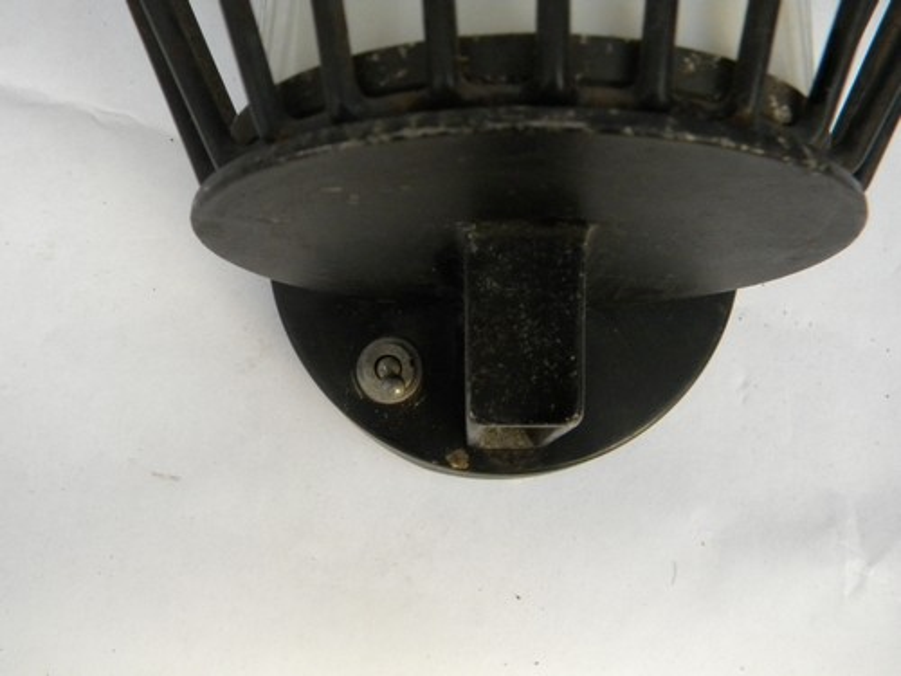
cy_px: 338
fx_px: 937
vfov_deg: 39.7
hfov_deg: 51.4
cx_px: 450
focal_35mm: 36
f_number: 3.7
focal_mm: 6.4
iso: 400
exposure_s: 1/62.2
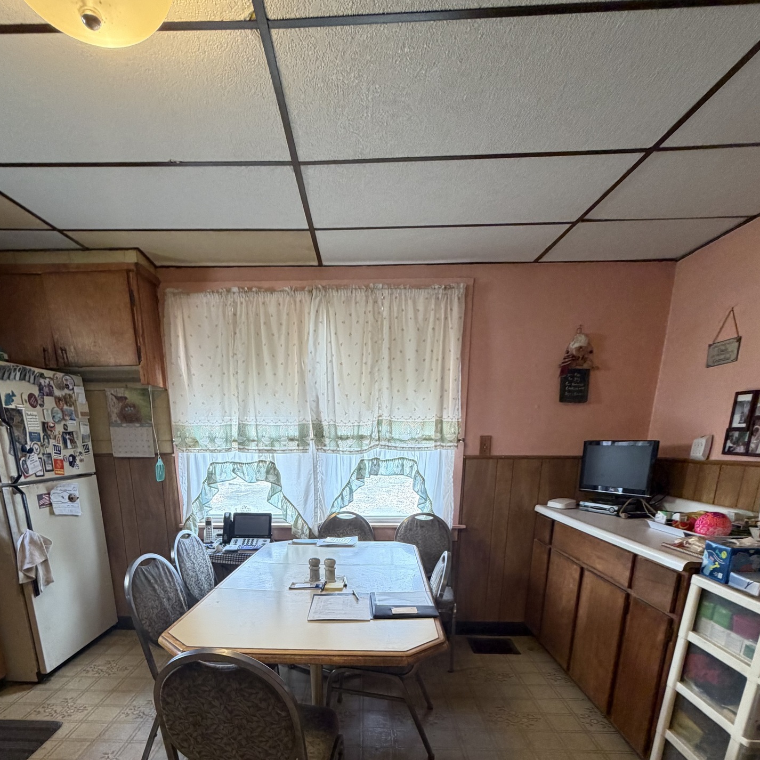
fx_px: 497
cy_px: 590
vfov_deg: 68.8
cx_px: 345
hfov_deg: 74.7
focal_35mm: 20
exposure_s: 1/60
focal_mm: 2.22
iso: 250
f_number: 2.2
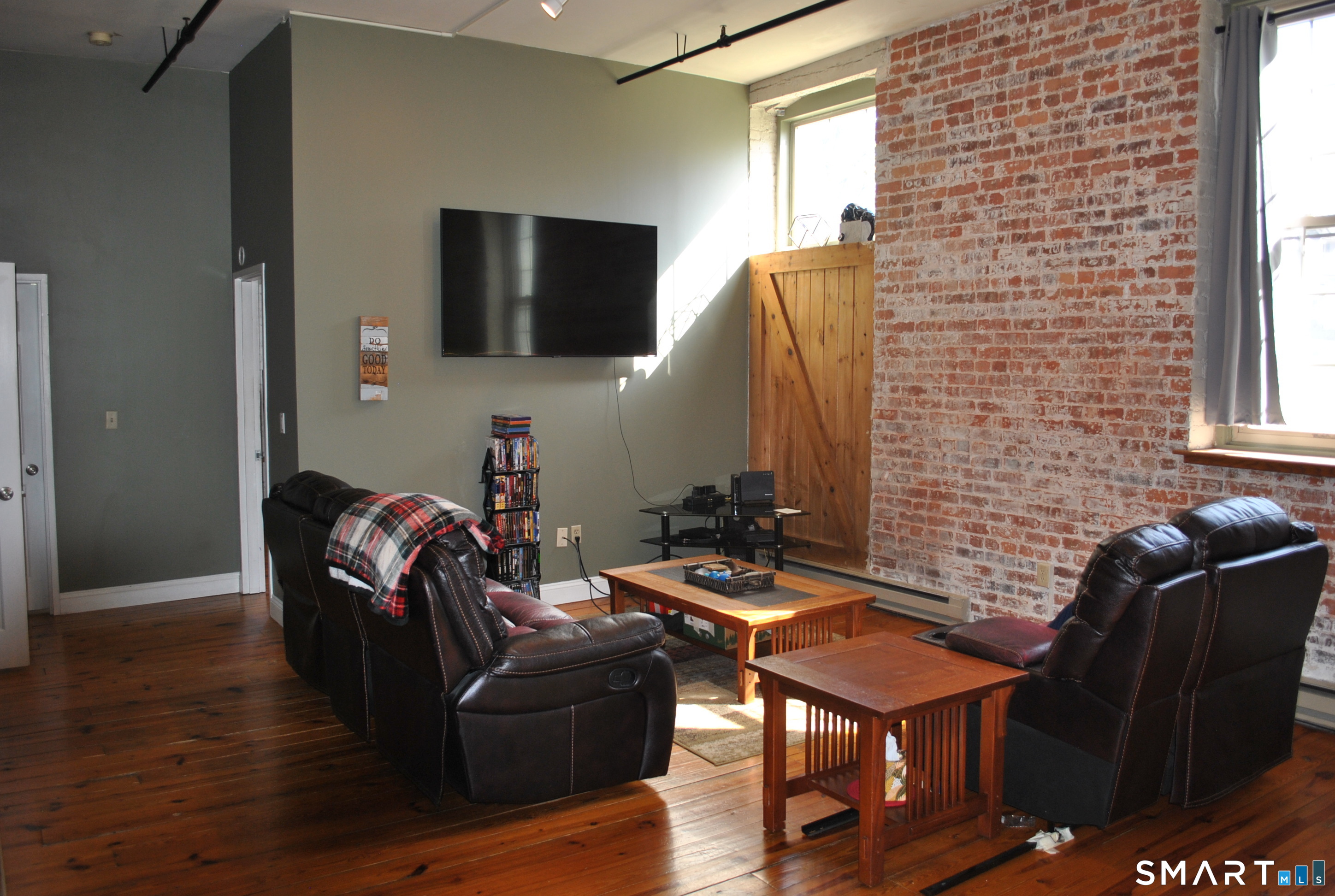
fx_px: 1003
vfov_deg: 48.1
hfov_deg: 67.3
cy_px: 448
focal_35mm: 27
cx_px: 668
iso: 200
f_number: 3.5
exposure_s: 1/60
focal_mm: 18
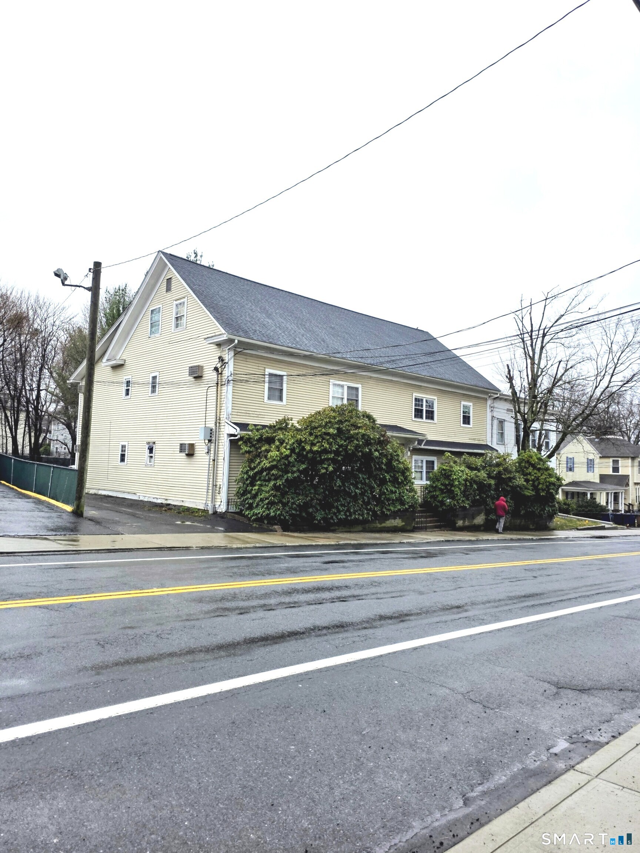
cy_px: 426
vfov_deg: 73.9
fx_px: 567
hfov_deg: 58.9
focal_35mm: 23
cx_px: 320
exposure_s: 1/2635
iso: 80
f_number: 1.7
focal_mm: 6.3
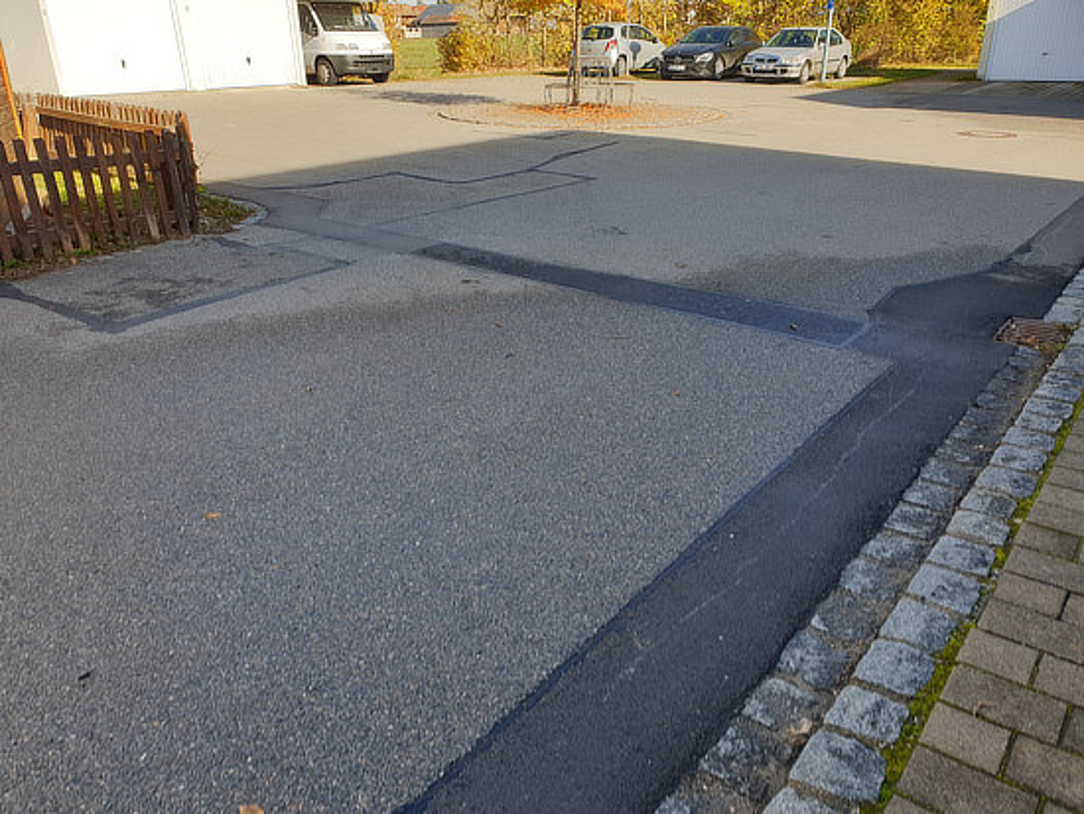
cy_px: 407
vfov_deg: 53.1
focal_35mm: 26
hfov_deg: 67.3
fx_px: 815
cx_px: 542
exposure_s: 1/431
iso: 50
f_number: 2.4
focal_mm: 4.3
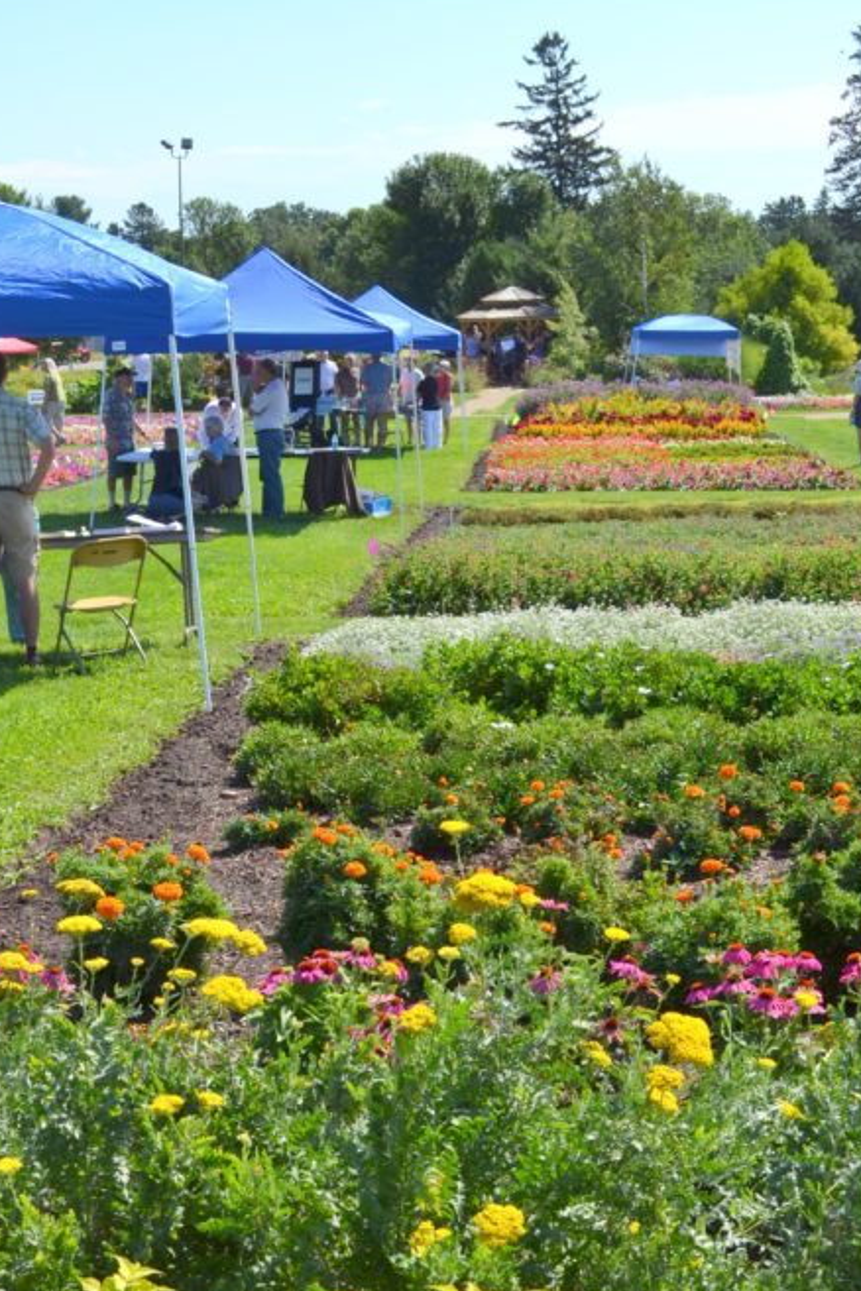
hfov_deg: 20.0
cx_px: 264
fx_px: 2431
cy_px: 900
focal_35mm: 68
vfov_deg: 29.5
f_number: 8
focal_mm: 29
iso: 100
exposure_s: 1/250
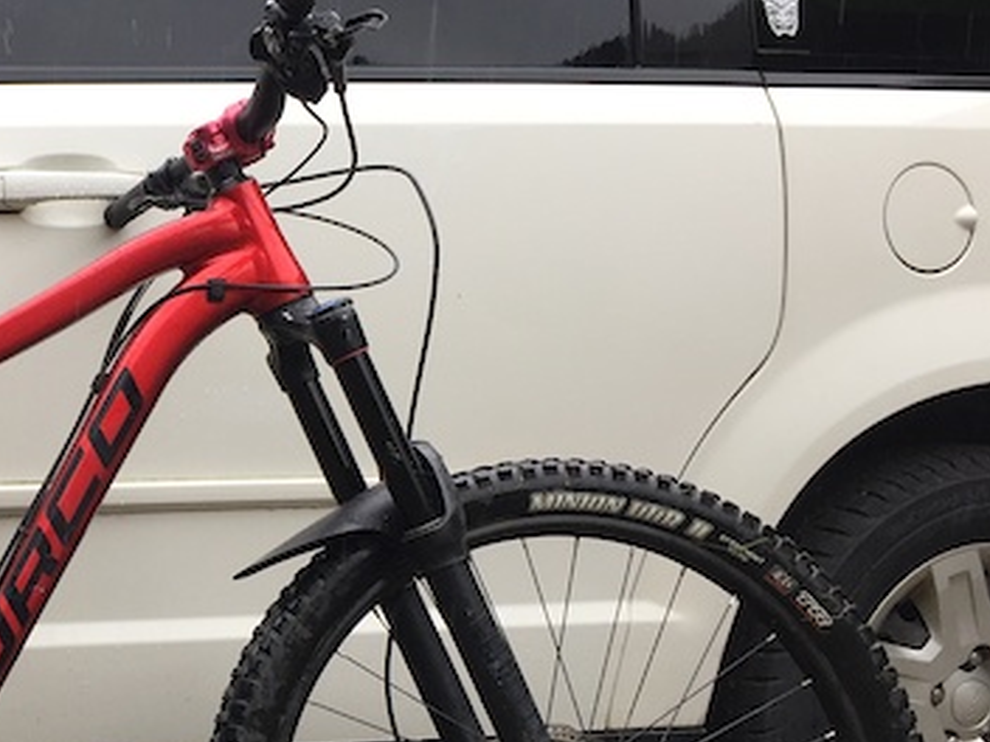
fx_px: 1888
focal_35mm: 66
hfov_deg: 27.4
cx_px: -45
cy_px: 571
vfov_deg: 22.0
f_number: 2.2
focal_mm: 4.15
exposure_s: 1/120
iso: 32
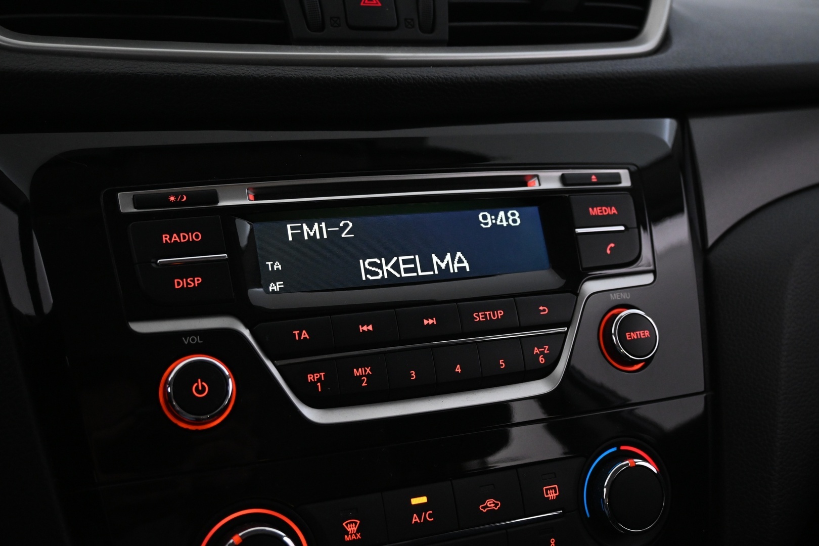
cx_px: 410
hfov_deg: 51.3
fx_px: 853
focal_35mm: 38
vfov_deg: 35.5
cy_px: 273
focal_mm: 25
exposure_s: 1/40
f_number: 4.2
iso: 2200
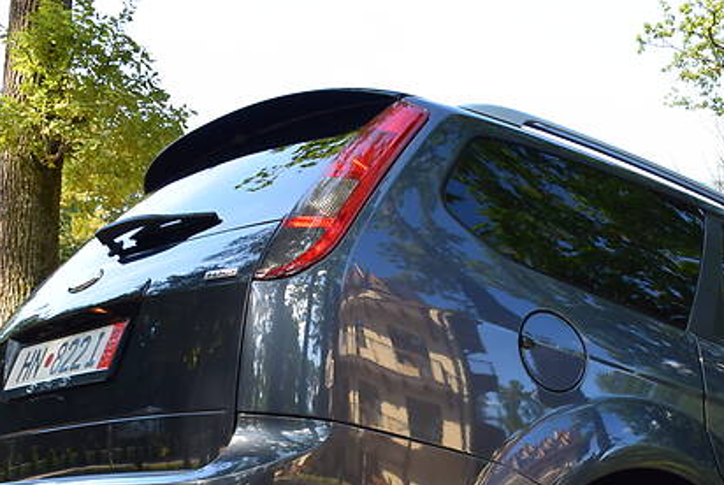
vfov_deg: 19.9
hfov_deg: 29.4
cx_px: 573
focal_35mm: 67
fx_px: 1349
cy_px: 467
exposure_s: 1/100
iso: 400
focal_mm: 23
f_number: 9
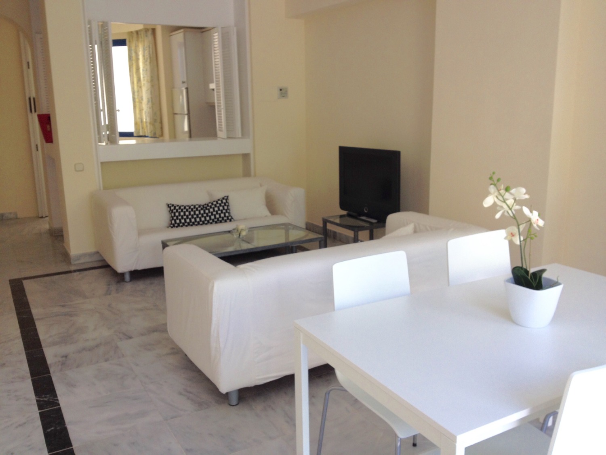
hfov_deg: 52.6
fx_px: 613
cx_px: 303
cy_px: 228
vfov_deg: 40.7
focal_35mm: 35
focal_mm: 4.28
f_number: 2.4
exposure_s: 1/60
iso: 50
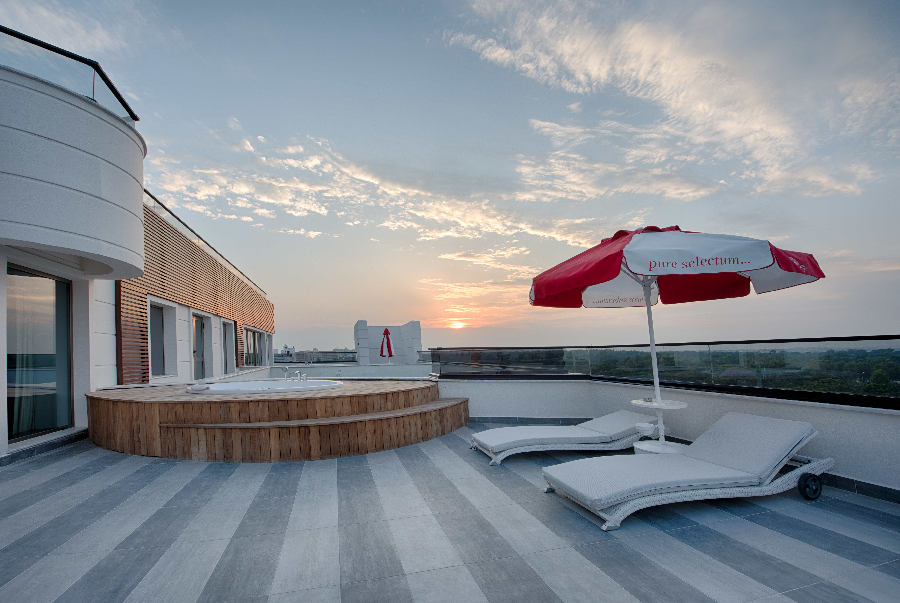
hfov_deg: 104.2
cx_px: 450
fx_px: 350
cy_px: 302
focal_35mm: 14
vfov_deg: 81.4
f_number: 10
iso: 400
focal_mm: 14
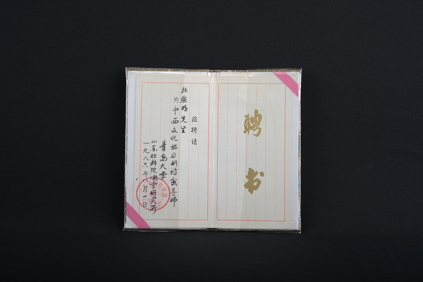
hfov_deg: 28.8
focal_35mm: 70
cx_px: 212
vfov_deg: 19.5
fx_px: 822
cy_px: 141
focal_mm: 70
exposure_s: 1/200
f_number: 10
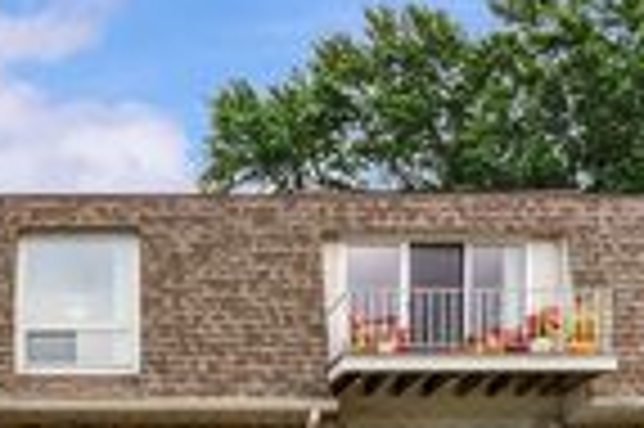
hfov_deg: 37.4
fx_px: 876
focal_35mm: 49
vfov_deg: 25.7
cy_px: 457
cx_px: 50
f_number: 10
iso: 250
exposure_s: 1/125
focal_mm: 14
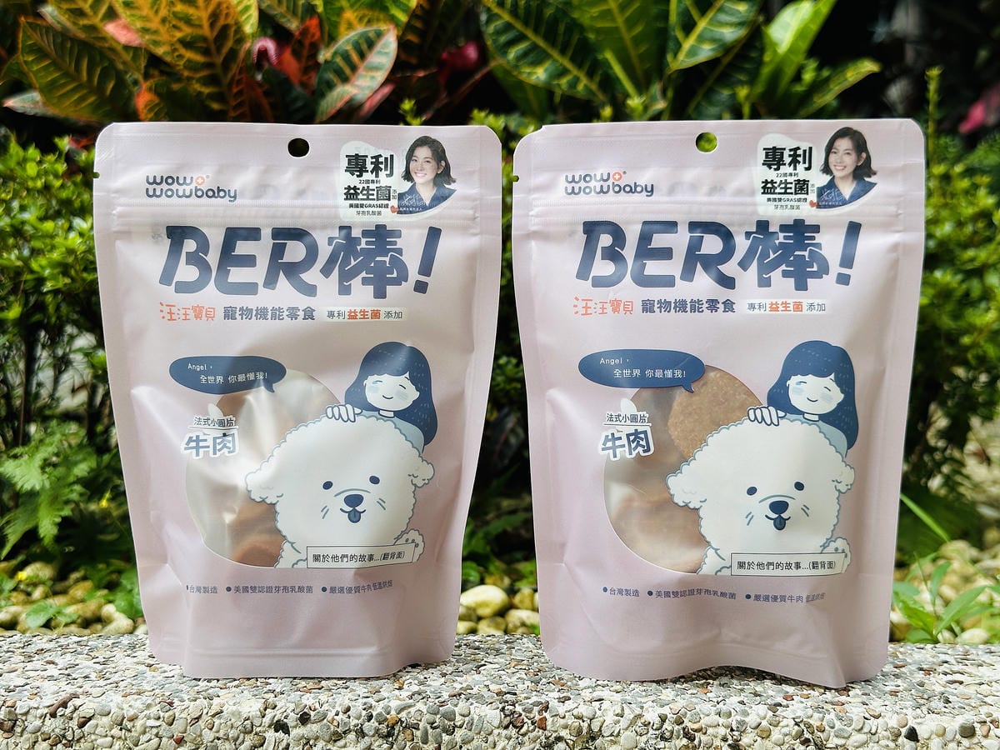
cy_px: 375
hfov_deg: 39.7
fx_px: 1387
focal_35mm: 48
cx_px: 500
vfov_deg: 30.3
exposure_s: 1/132
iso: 50
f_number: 1.78
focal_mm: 6.86
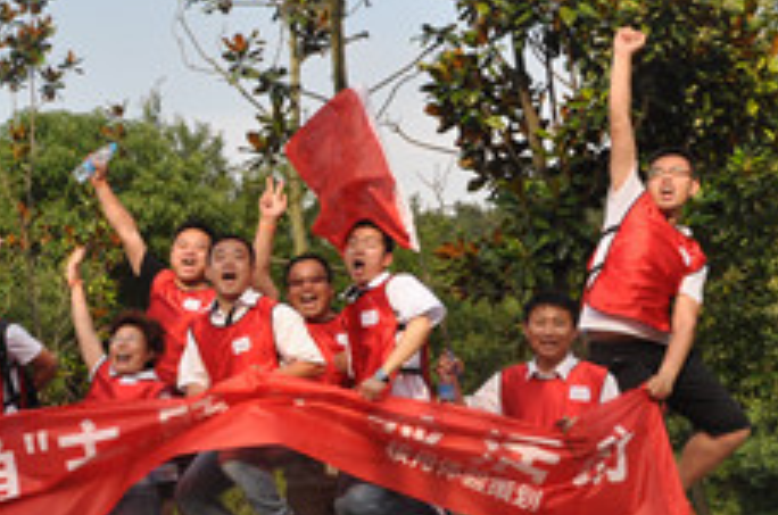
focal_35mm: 71
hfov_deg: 26.9
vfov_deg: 19.0
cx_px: 0
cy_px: 358
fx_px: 1531
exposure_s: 1/200
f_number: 7.1
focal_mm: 18
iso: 200
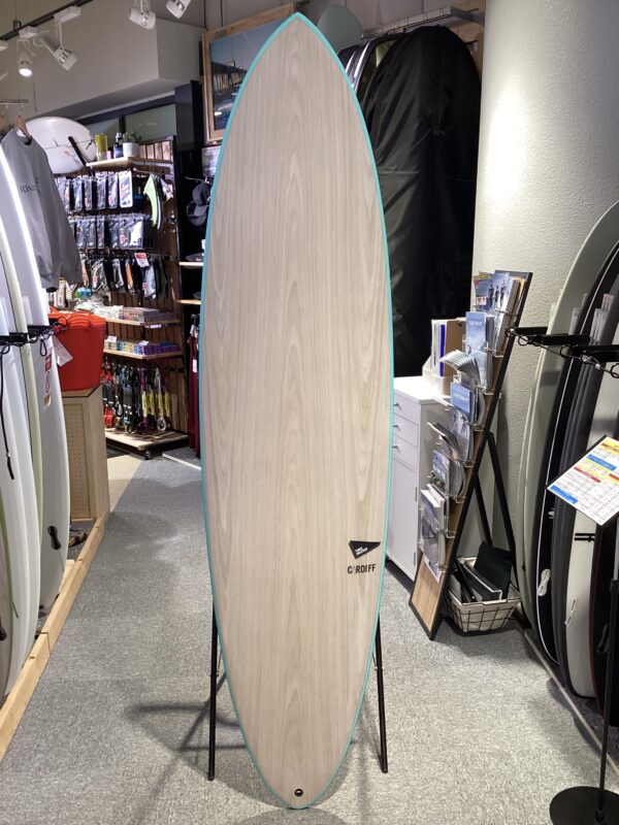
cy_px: 412
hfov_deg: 45.4
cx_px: 310
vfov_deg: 58.4
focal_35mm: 31
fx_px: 739
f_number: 2.4
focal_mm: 3.3
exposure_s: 1/50
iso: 100
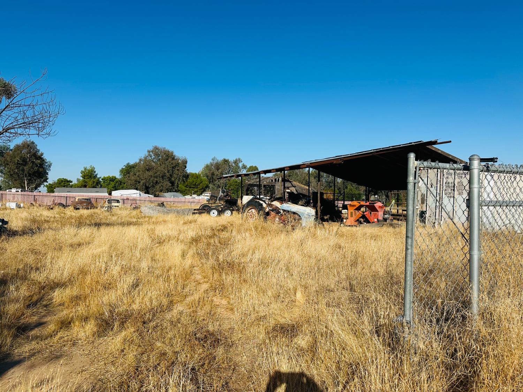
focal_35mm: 24
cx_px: 262
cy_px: 196
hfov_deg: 71.6
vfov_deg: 56.8
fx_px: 363
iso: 80
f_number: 1.78
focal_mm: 6.86
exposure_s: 1/7042
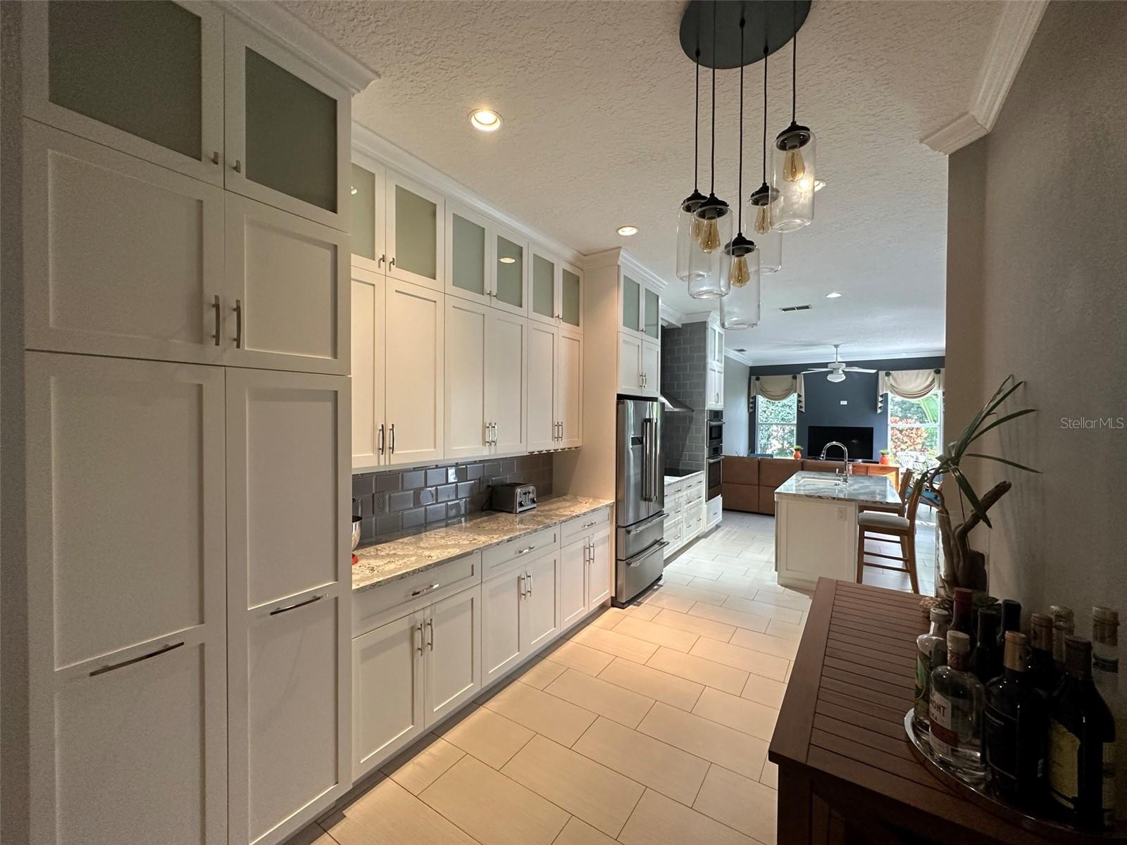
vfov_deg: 85.7
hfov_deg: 102.1
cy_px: 422
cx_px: 564
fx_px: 456
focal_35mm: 14
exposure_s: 1/120
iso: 250
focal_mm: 2.22
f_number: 2.2
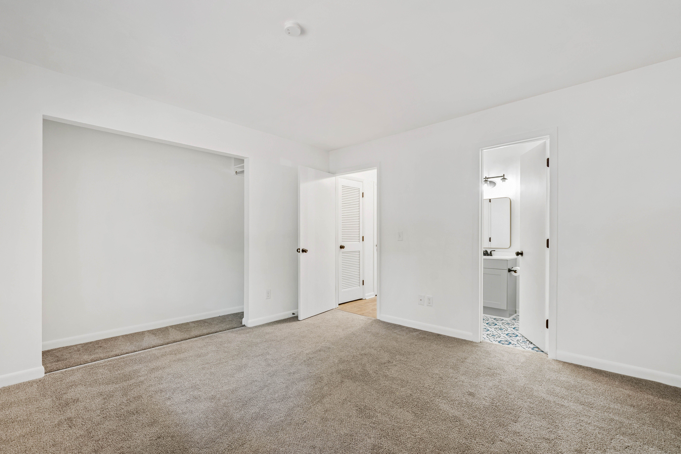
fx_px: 284
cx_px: 340
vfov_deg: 77.3
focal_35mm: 15
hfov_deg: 100.4
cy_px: 227
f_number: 8
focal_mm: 10
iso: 100
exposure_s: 1.6
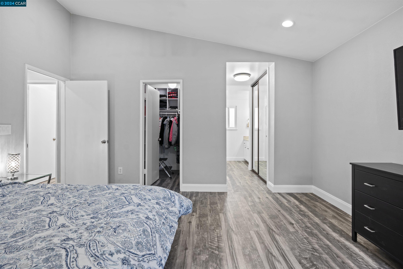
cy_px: 134
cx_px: 202
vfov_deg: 73.7
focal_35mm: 16
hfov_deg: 96.7
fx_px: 179
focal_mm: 16
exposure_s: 1/10
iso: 200
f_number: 5.6
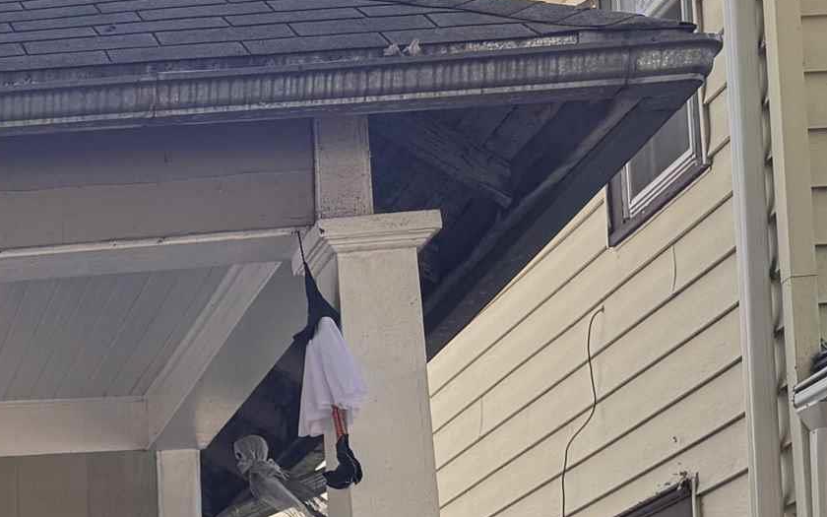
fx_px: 2096
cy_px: 718
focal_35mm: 93
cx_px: -655
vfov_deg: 13.4
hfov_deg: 17.9
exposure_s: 1/296
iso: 80
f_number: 1.78
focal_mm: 6.76
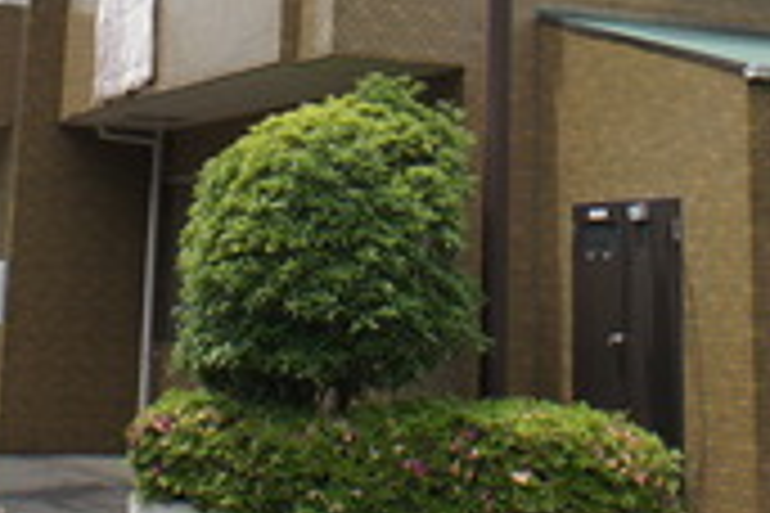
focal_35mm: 84
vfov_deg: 15.3
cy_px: -196
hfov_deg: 24.2
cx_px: 369
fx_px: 1797
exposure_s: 1/640
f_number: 6.3
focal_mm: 16
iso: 200
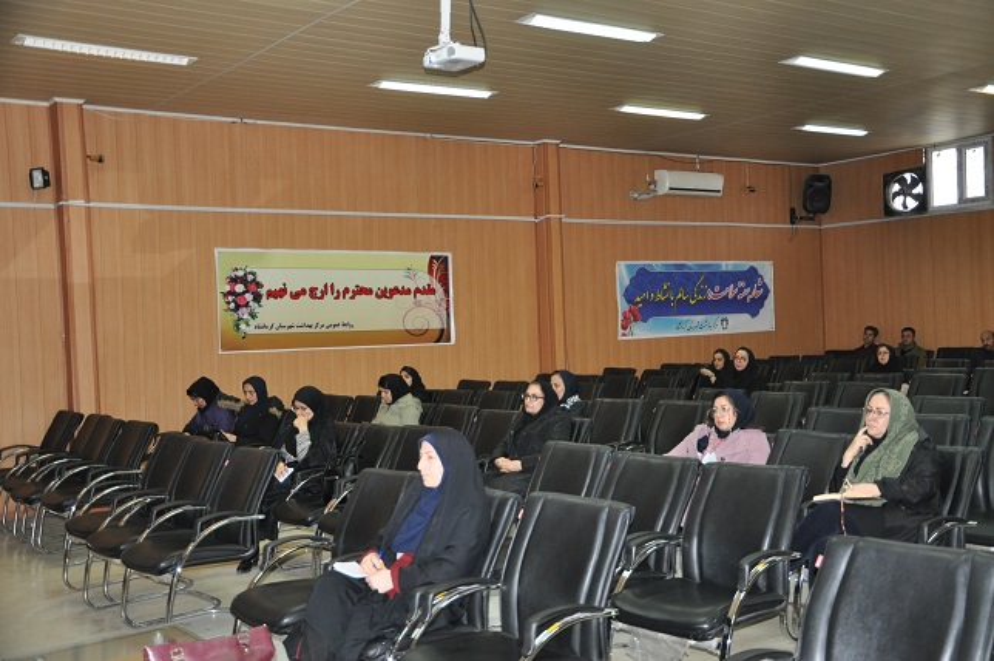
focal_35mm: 39
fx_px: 1076
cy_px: 330
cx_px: 497
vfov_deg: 34.1
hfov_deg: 49.6
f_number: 4
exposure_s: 1/60
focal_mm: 26
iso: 800
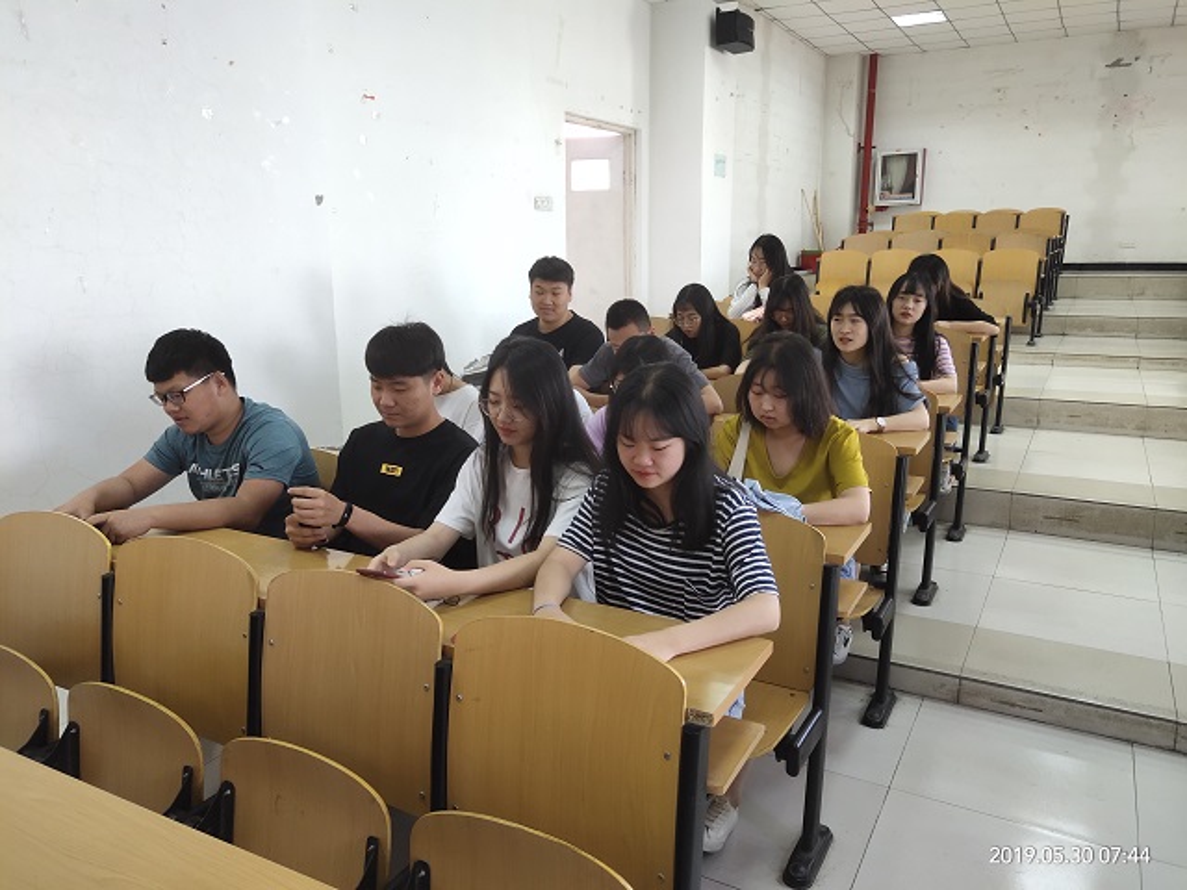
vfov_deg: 48.2
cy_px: 445
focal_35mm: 29
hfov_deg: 61.7
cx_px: 594
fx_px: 994
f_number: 1.8
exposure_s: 1/50
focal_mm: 4.27
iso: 292
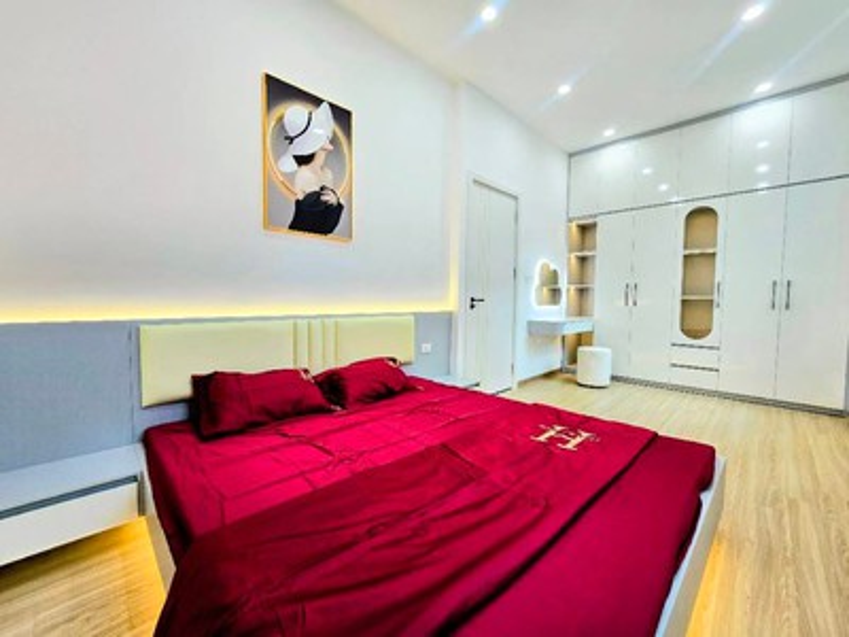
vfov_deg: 89.9
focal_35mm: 13
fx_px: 319
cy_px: 318
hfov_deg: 106.2
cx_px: 424
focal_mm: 2.2
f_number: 2.2
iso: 80
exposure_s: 1/50
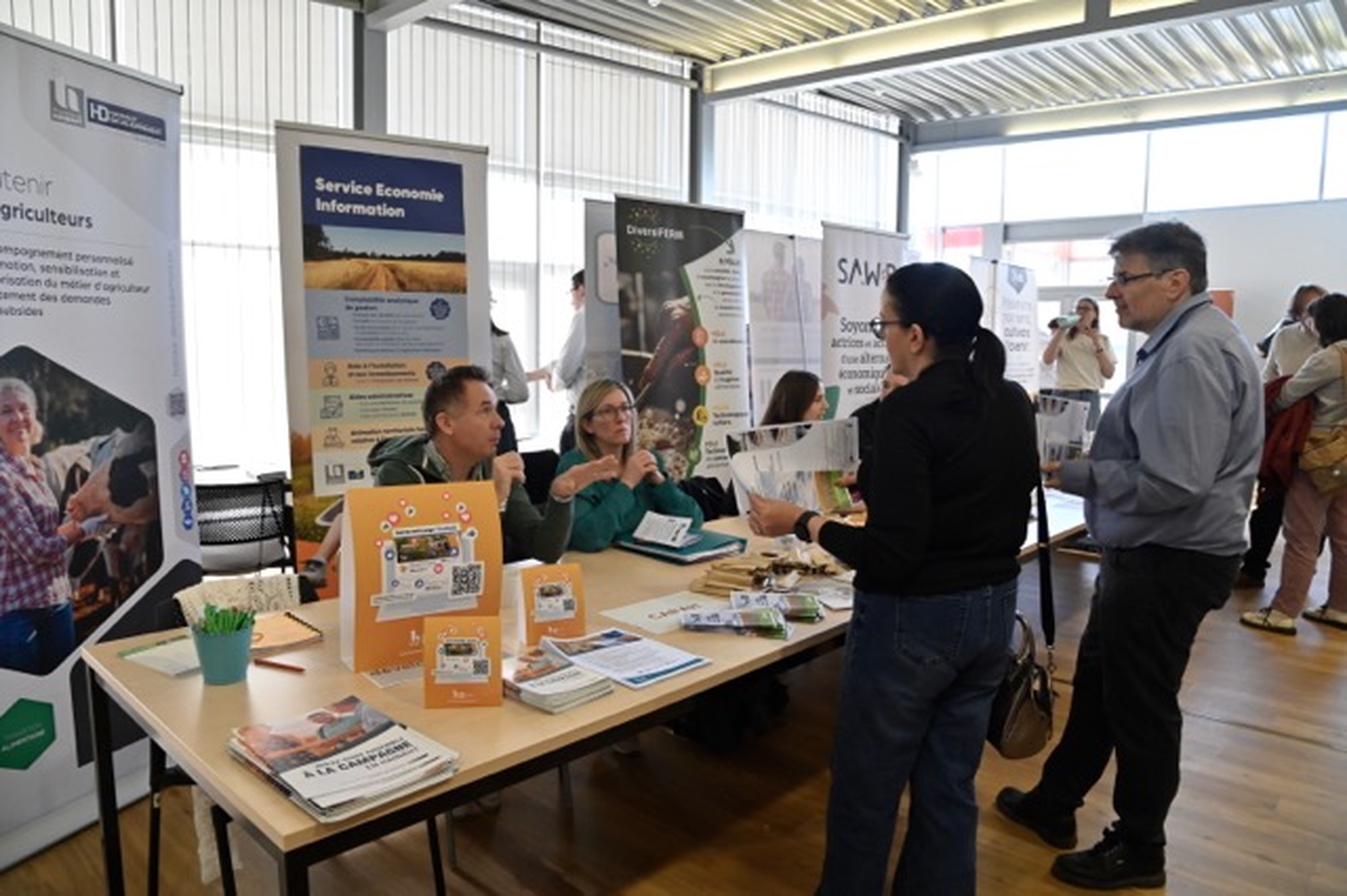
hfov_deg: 73.8
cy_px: 448
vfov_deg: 53.1
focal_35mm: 24
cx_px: 674
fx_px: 897
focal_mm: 24
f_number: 6.3
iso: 3200
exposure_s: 1/160
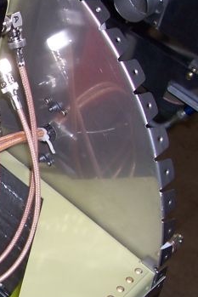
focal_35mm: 81
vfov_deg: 24.6
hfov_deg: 15.5
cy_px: 247
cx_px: -101
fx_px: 668
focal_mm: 5.6
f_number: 2.7
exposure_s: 1/60
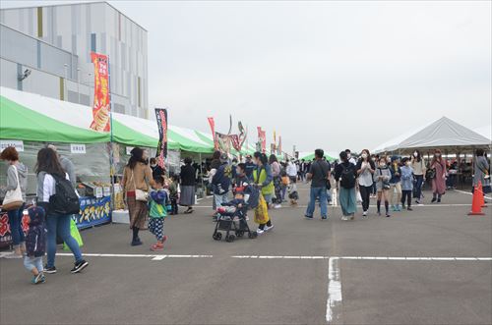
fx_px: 491
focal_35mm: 36
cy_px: 162
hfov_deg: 53.2
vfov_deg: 36.7
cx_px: 246
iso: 320
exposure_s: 1/500
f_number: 8
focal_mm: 24
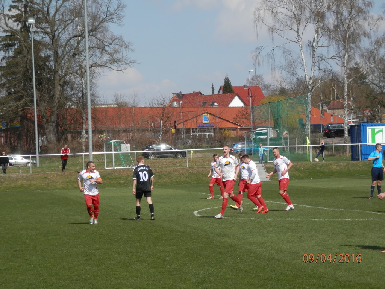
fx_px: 1290
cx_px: 192
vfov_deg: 12.8
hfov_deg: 17.0
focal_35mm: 116
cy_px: 144
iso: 80
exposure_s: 1/500
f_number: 5.2
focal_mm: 20.9
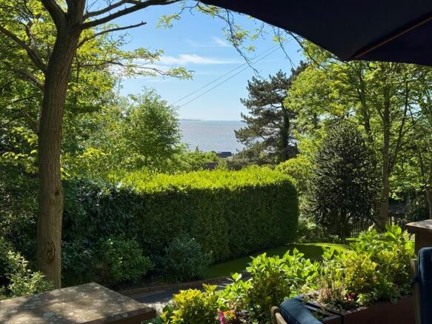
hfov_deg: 39.7
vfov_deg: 30.3
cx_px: 216
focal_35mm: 48
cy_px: 162
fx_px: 599
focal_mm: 6.76
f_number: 1.78
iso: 64
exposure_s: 1/3096
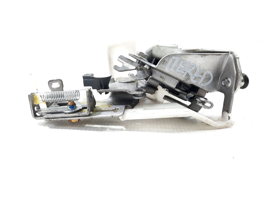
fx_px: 191
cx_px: 132
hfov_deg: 69.4
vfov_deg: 54.9
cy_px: 99
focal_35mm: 25
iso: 100
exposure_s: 1/50
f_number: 2
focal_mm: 4.6
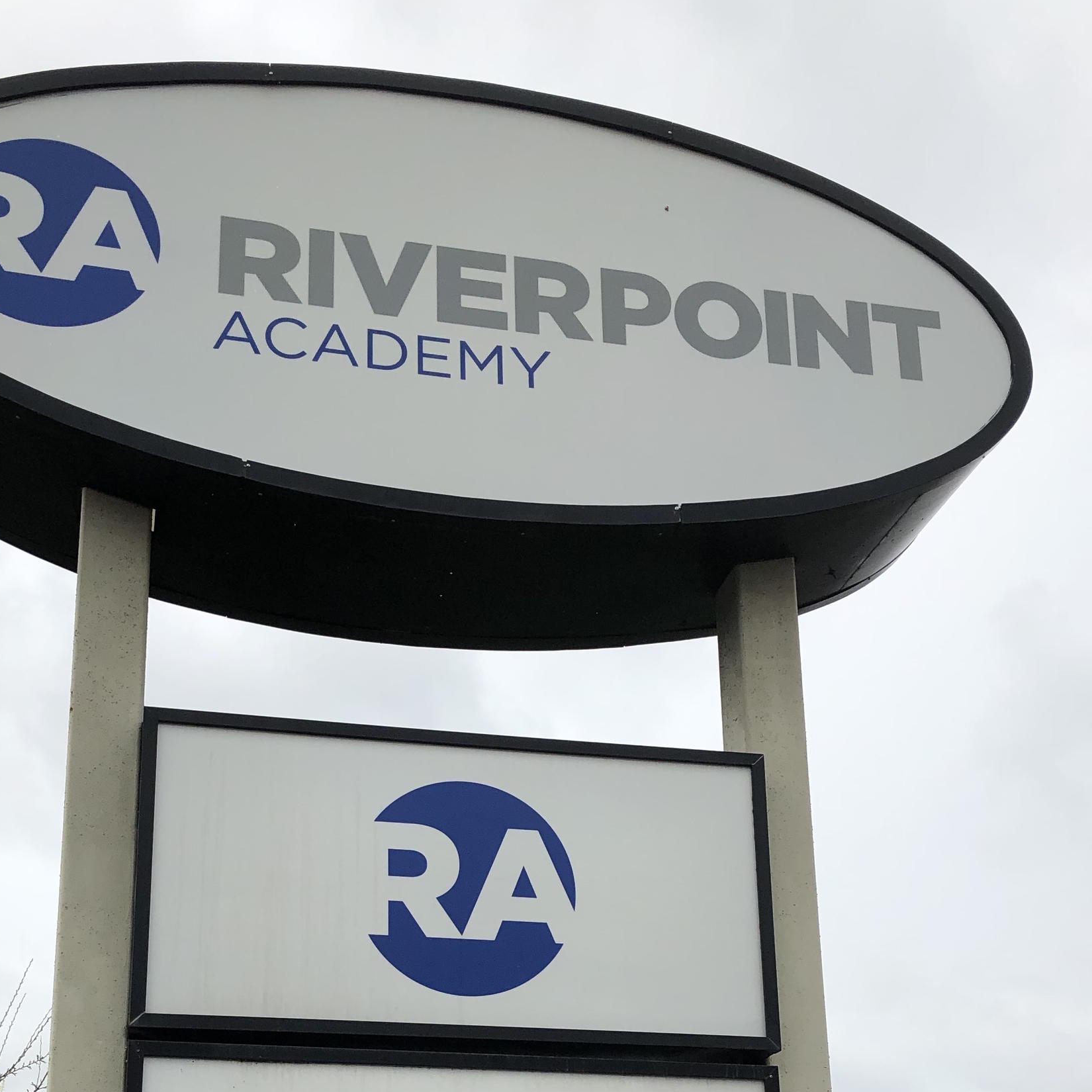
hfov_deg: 35.3
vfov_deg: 33.4
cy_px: 993
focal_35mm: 48
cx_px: 467
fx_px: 1713
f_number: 1.8
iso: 20
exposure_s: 1/2558
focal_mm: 3.99
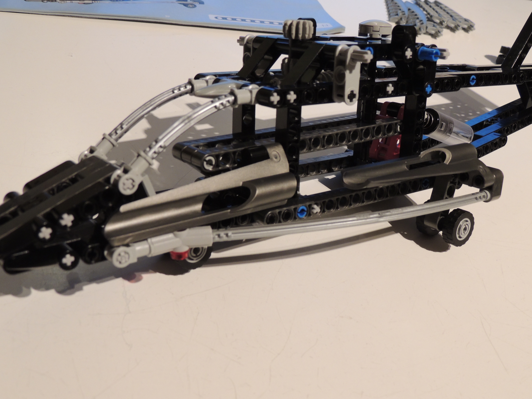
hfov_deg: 46.8
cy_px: 200
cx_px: 266
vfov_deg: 36.0
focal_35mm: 40
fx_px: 615
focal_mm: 7.1
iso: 400
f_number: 3.3
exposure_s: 1/13
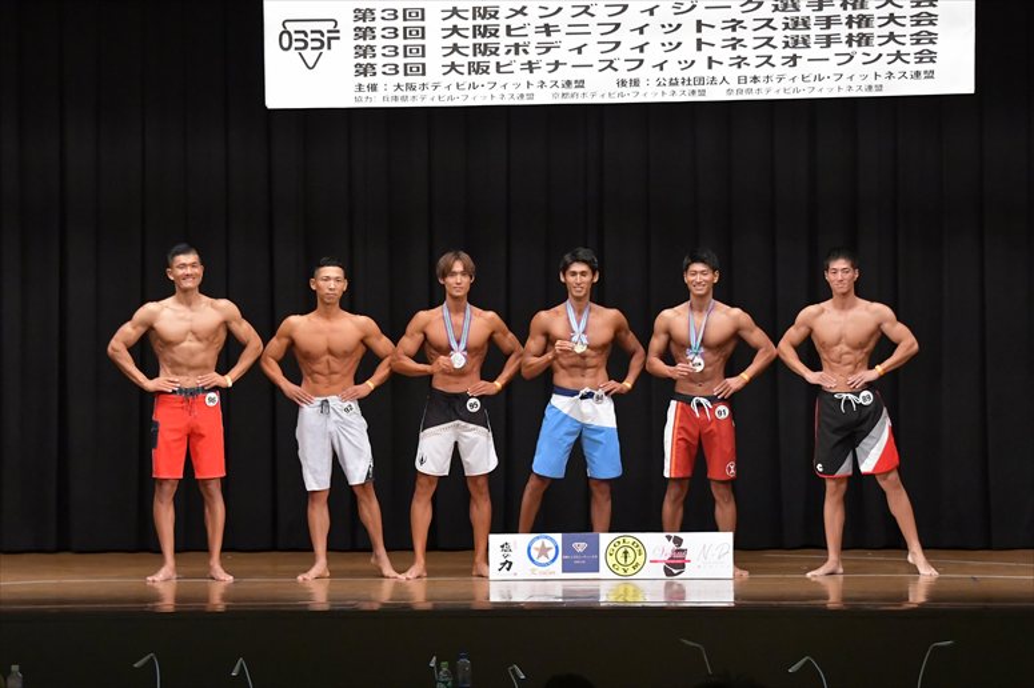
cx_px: 517
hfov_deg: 16.7
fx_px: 3531
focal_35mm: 123
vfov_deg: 11.1
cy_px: 344
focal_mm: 82
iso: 6400
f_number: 5.6
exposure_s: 1/400
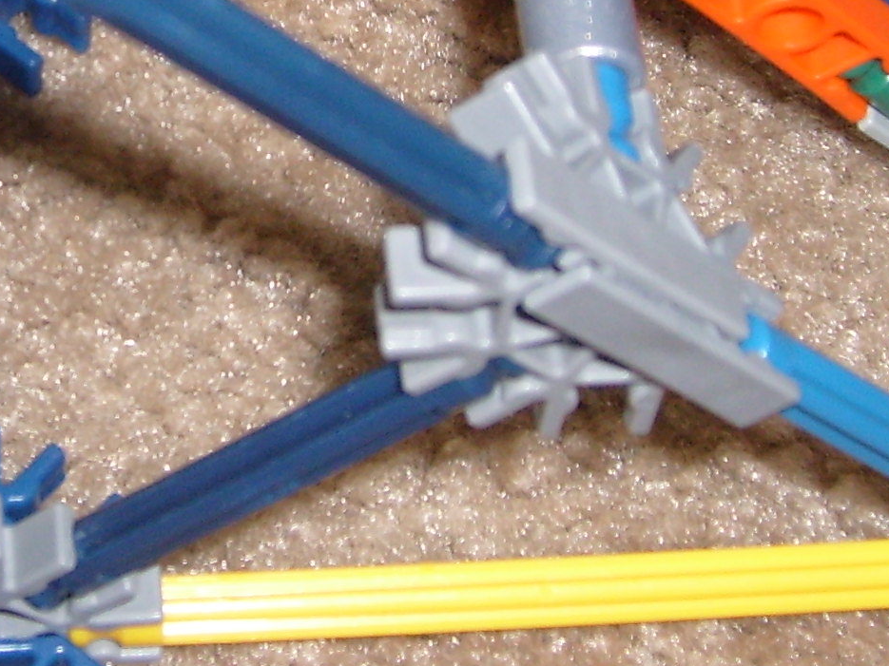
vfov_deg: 12.8
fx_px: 2953
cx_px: 110
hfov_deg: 16.9
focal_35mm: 115
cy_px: 52
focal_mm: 5.8
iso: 100
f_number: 2.8
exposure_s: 1/45
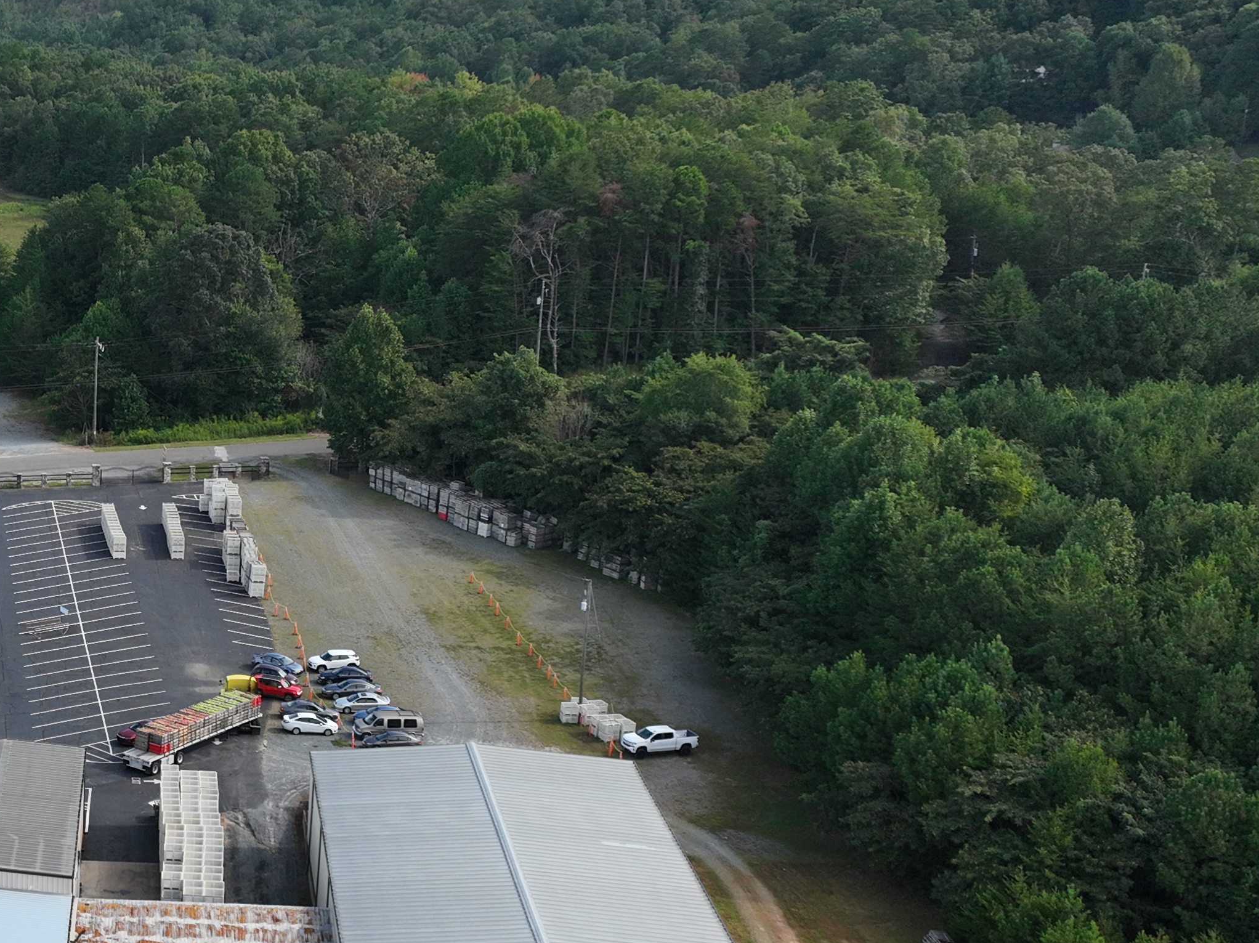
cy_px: 708
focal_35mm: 62
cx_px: -47
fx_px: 2254
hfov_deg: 28.9
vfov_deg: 23.4
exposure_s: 1/1250
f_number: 2.8
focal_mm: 12.29
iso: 140
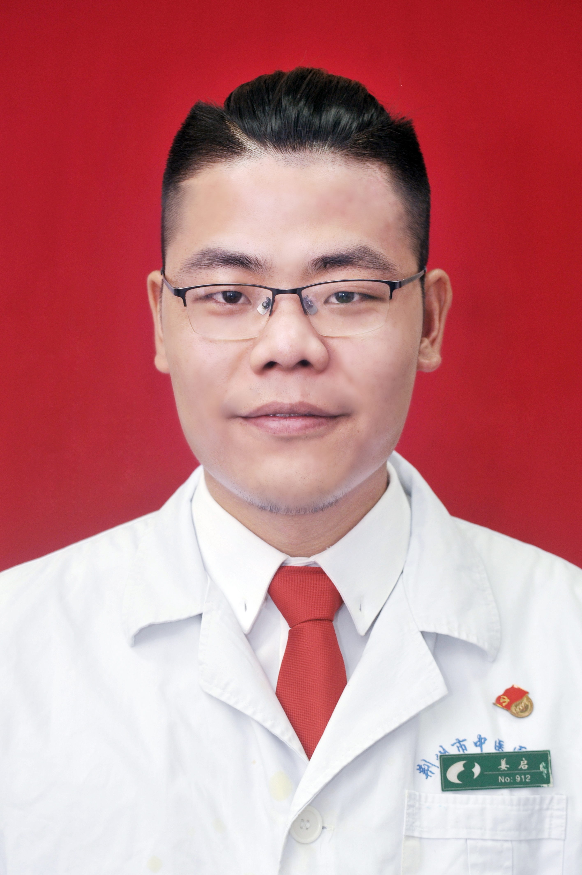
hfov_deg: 11.4
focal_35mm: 120
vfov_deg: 17.1
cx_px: 291
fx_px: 2914
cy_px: 438
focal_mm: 120
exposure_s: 1/60
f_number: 5.6
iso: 1000
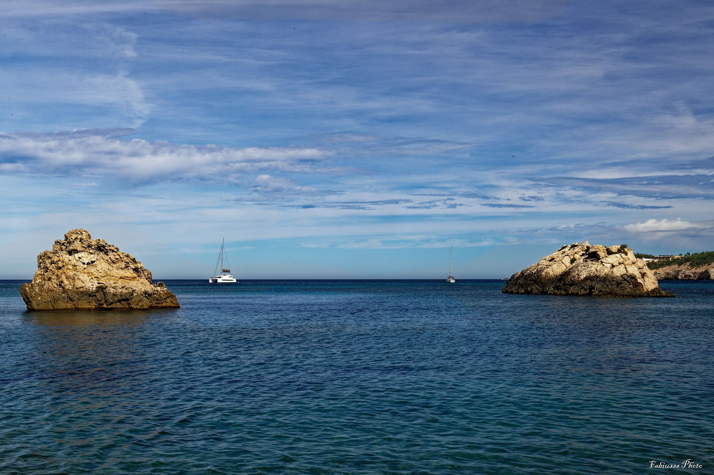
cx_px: 357
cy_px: 238
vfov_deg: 28.0
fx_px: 951
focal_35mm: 48
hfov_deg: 41.1
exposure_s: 1/30
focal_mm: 48
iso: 100
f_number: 22
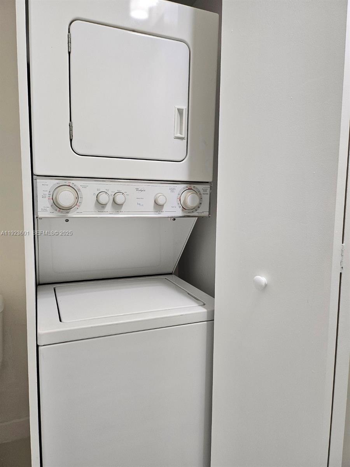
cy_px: 234
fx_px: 324
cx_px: 175
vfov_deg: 71.6
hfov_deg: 56.8
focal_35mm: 24
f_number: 1.8
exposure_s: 1/180
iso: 160
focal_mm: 5
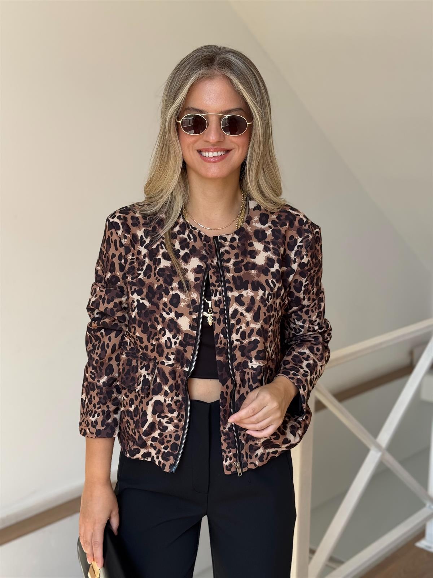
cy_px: 289
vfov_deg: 39.7
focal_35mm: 48
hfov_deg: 30.3
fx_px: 801
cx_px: 216
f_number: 1.78
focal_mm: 6.76
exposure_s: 1/213
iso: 64
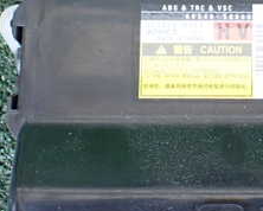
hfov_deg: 23.7
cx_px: 220
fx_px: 615
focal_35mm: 79
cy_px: 58
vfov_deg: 19.3
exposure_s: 1/40
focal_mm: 5.4
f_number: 2.3
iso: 800
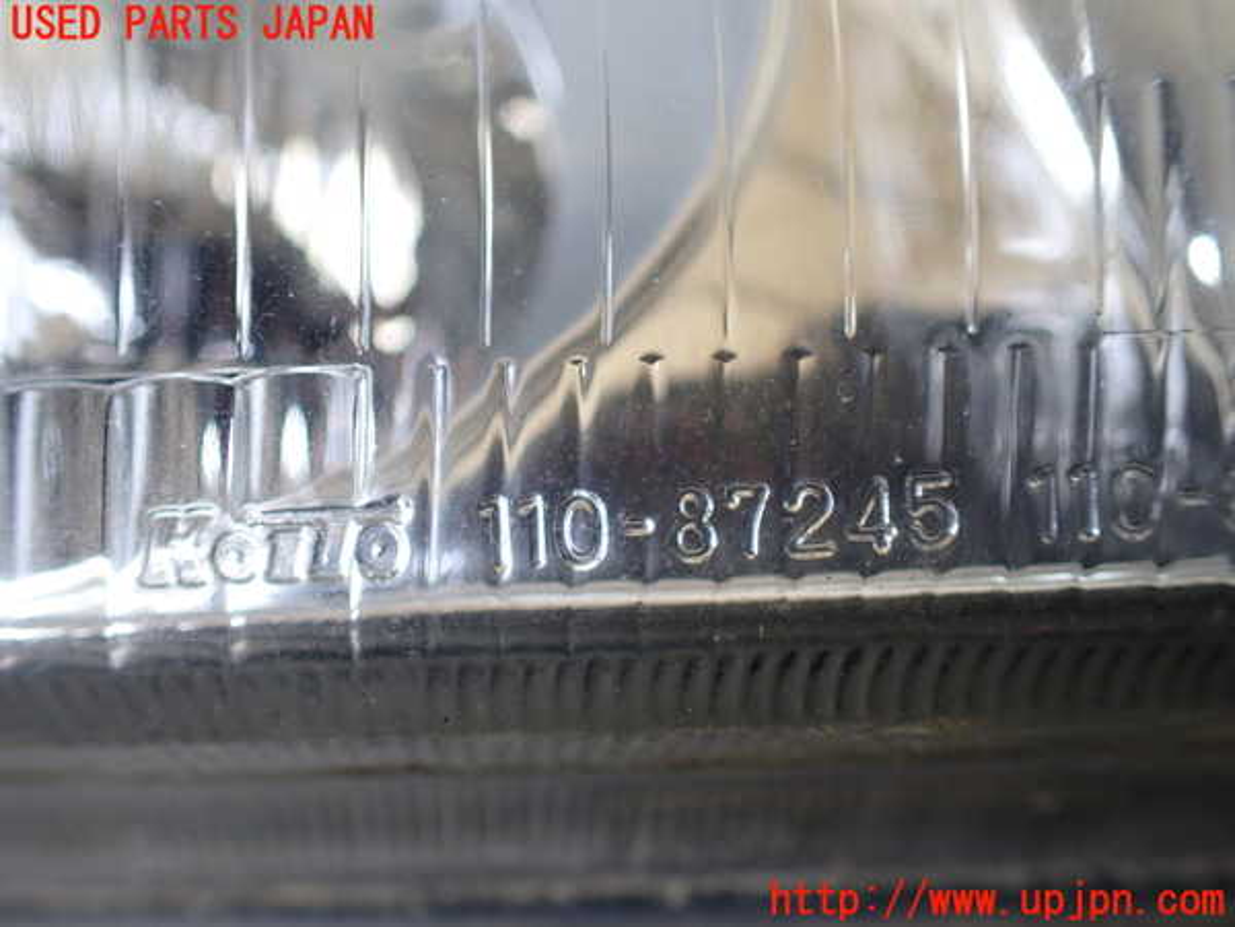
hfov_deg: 60.0
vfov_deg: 46.8
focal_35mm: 30
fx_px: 1070
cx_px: 618
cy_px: 464
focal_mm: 5.4
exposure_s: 1/125
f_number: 2.3
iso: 200
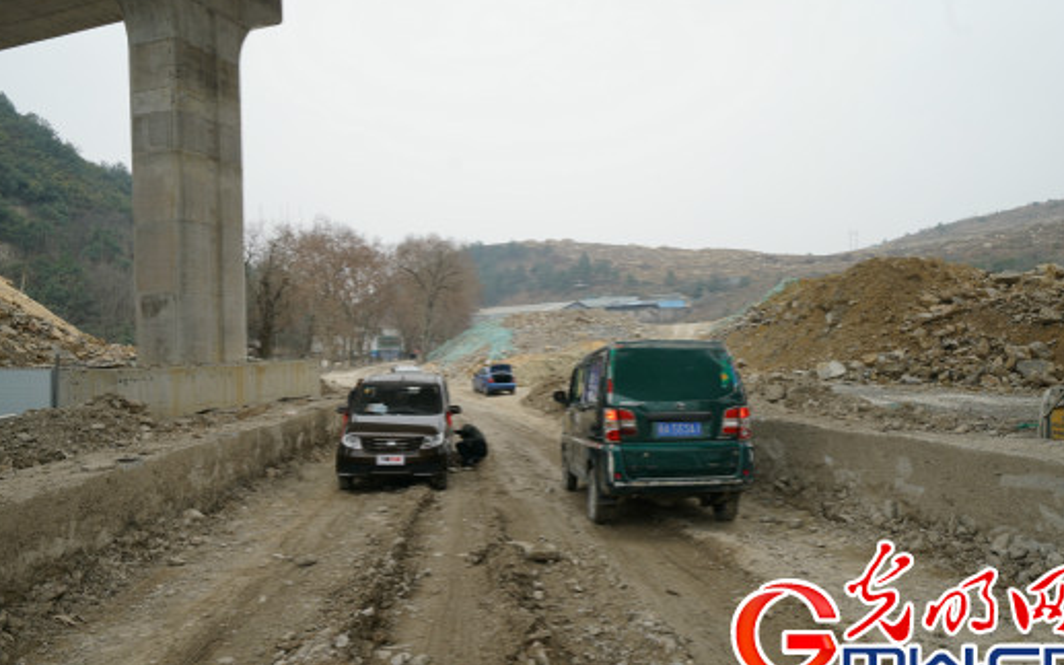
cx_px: 552
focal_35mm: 26
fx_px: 754
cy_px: 331
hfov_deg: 70.4
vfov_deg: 47.6
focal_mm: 24
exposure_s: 1/400
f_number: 8
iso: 320
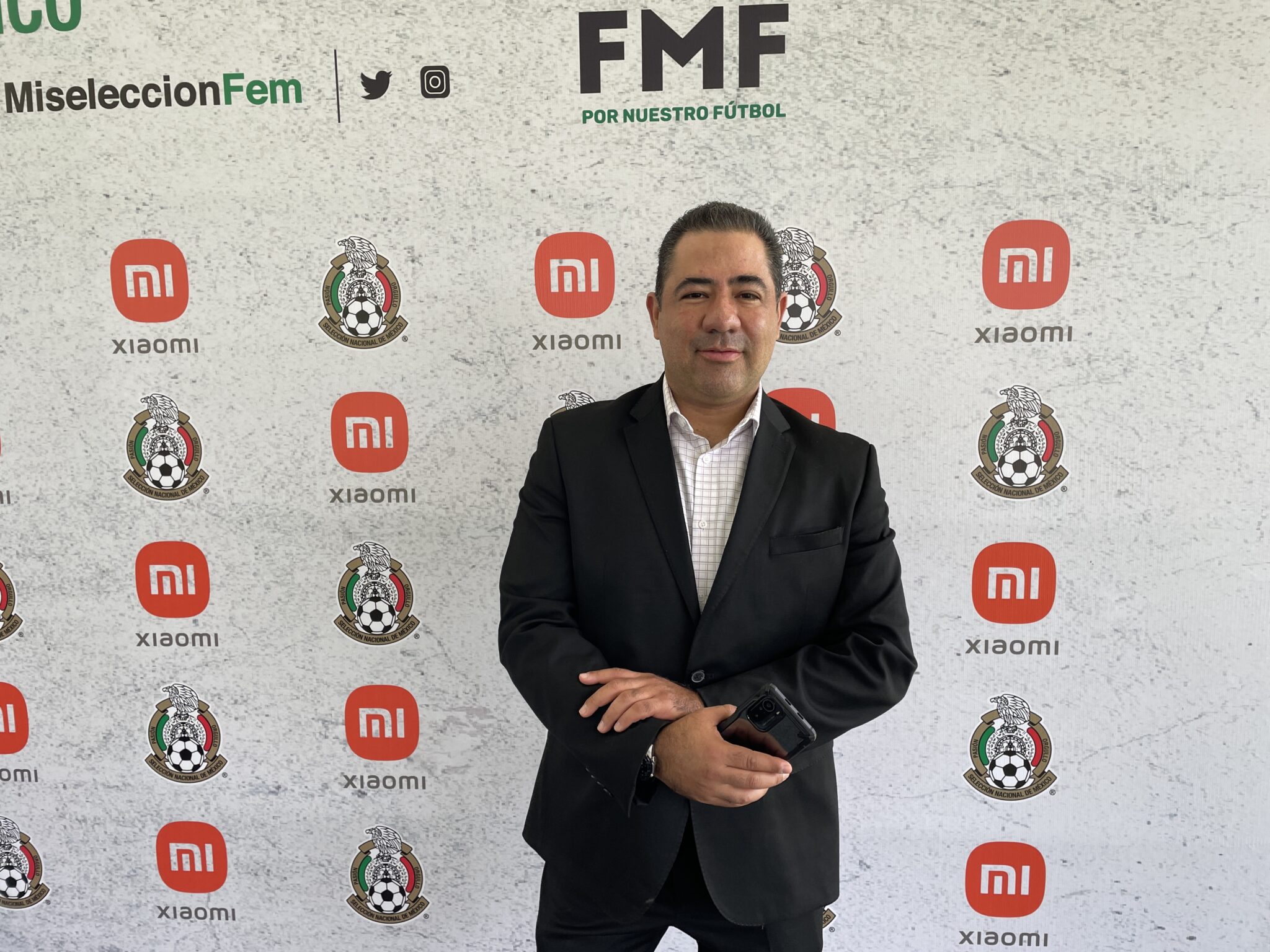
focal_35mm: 26
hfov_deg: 67.3
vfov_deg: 53.1
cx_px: 635
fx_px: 954
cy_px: 476
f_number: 1.6
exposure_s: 1/216
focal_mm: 4.2
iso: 32
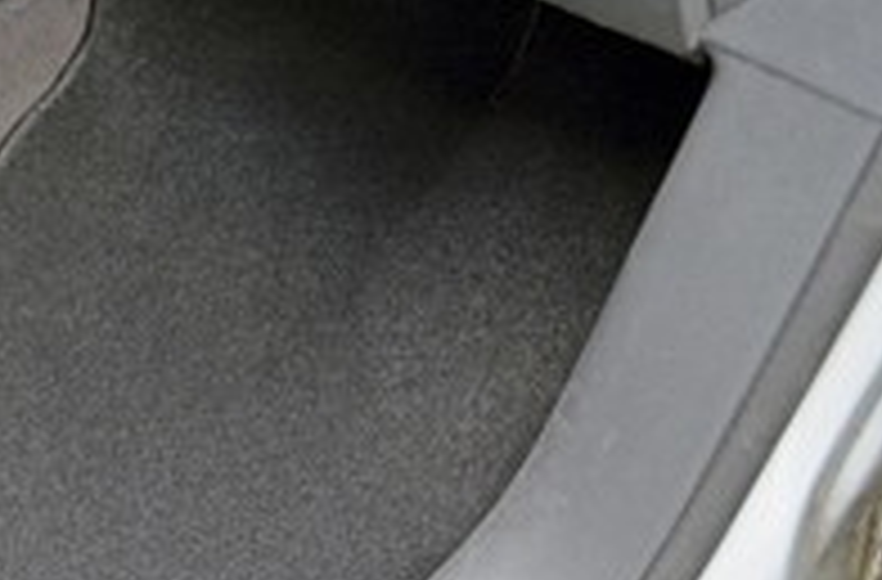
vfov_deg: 22.8
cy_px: 468
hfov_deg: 32.3
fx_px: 1415
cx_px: 36
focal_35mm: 58
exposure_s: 1/90
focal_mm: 18
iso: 400
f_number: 4.8
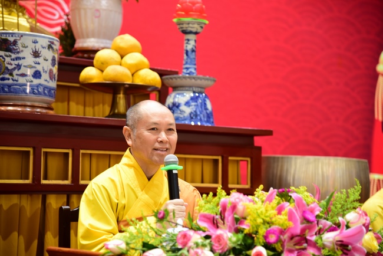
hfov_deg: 22.1
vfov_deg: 14.9
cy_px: 128
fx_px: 979
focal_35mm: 92
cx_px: 192
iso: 1000
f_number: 4
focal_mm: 92
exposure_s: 1/40
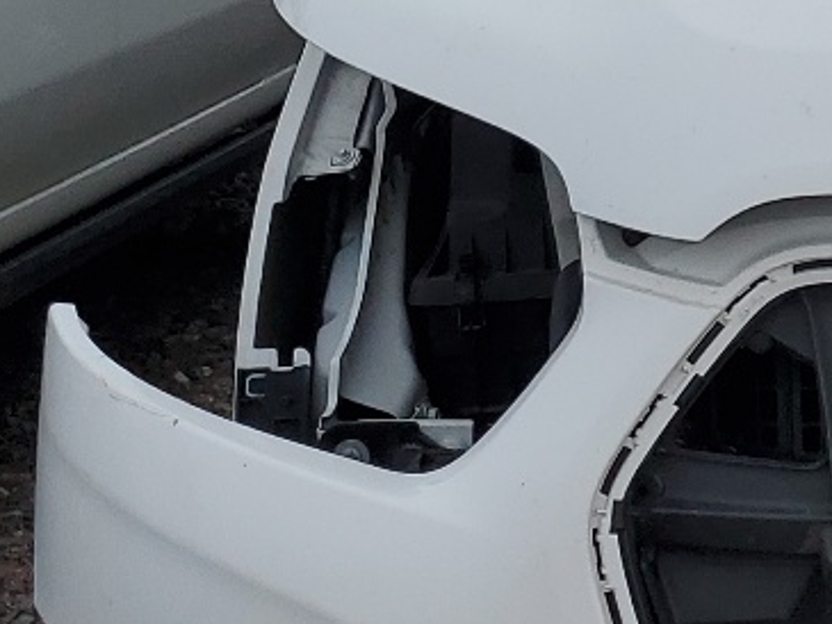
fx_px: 2741
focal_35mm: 114
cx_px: 1402
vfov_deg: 12.8
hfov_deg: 15.3
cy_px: -61
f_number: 1.5
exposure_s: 1/2500
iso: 50
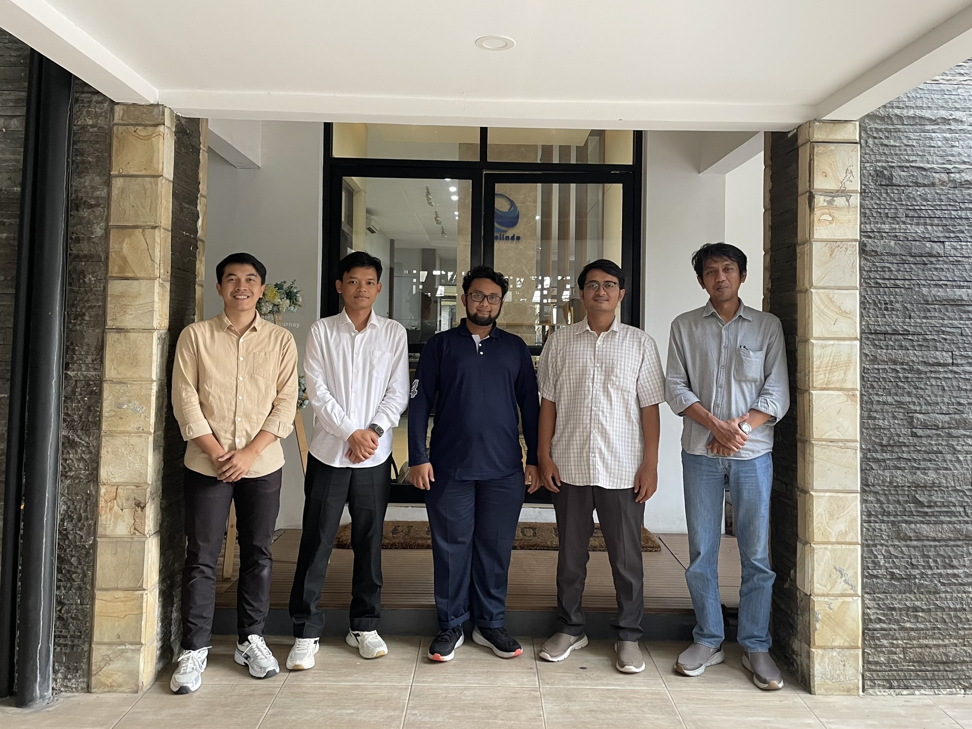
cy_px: 364
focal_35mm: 26
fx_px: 730
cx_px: 486
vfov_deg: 53.1
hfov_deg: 67.3
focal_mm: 4.2
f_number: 1.6
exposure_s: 1/60
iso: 250
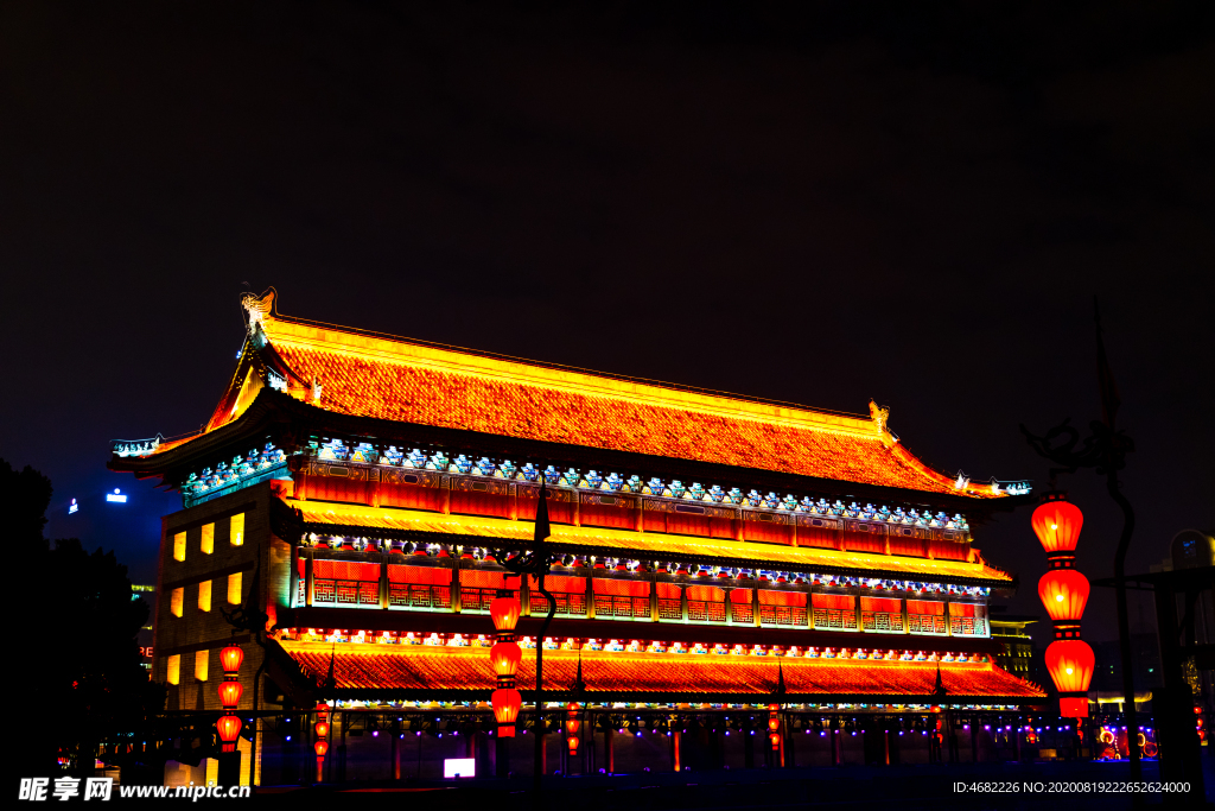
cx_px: 608
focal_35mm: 42
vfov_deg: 31.9
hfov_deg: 46.4
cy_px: 406
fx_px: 1418
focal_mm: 42
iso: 3200
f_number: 4
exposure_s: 1/50
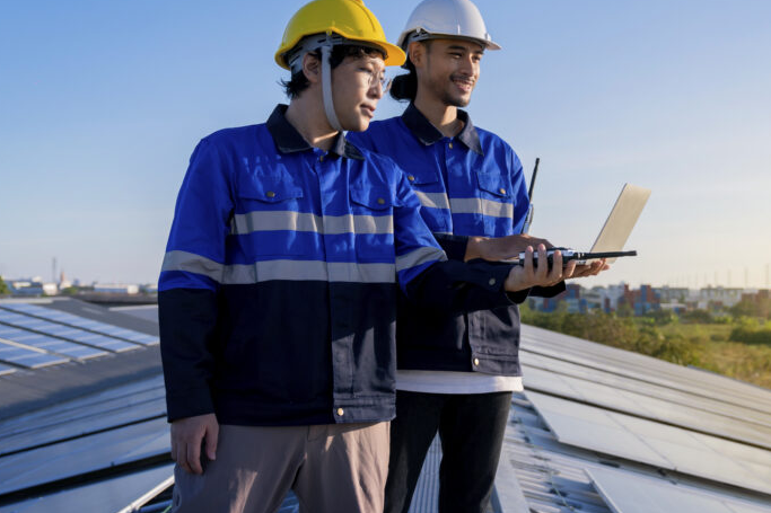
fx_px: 1028
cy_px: 269
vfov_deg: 28.1
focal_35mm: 48
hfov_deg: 40.4
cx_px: 543
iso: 250
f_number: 4
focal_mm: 32
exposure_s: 1/2000
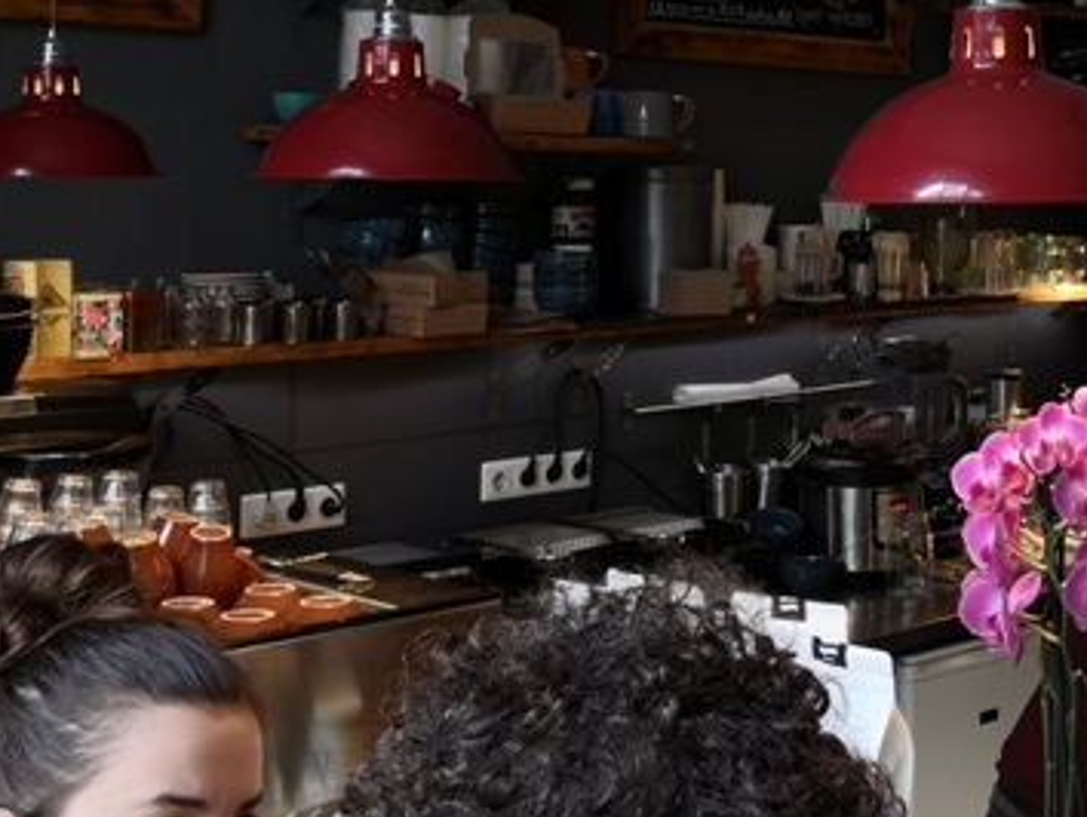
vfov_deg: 23.7
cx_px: 820
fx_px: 1917
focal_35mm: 61
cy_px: 157
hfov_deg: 31.1
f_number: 1.8
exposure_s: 1/50
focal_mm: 3.95
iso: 125
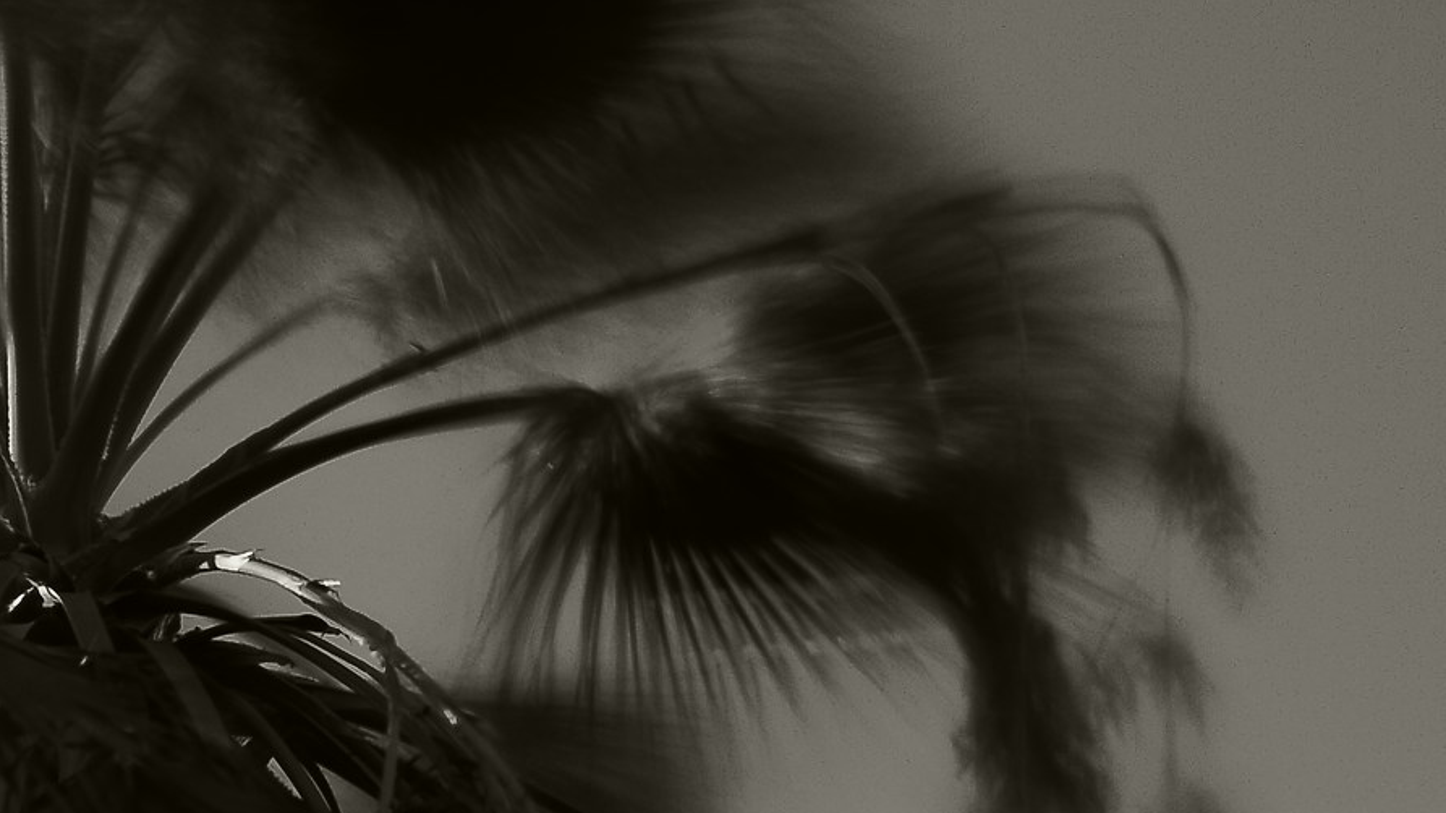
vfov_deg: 8.8
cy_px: 1210
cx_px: 617
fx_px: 5175
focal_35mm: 135
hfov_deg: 15.9
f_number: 10
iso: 100
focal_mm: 48
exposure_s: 25
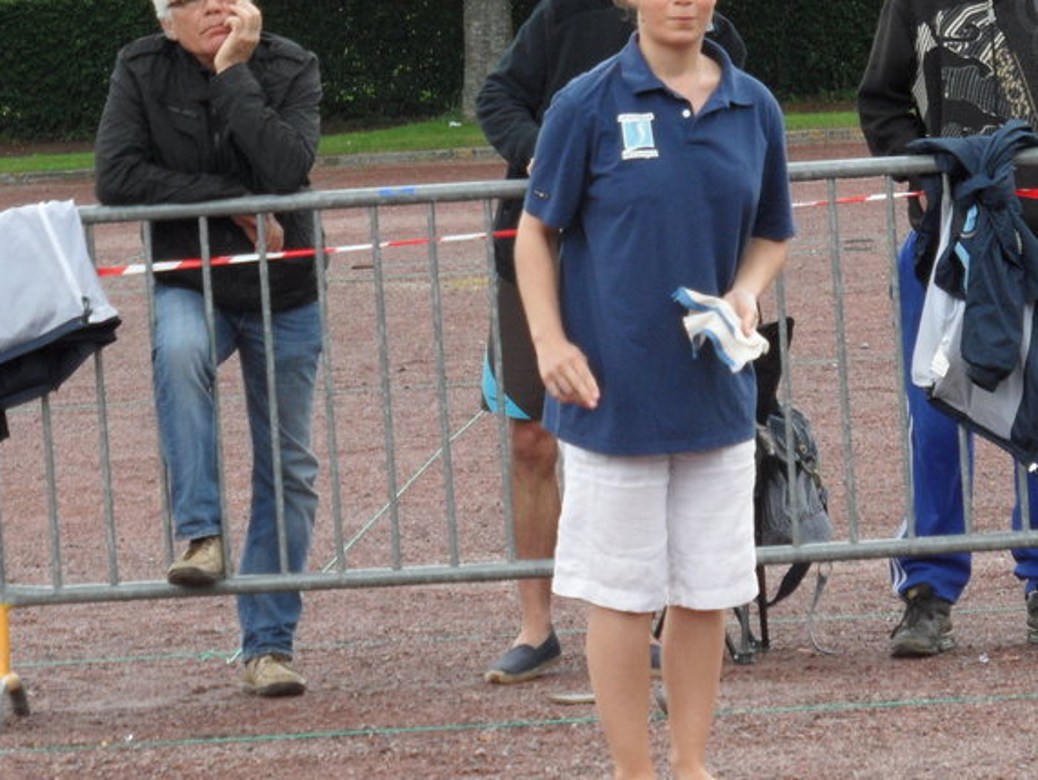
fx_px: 7561
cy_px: 345
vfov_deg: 5.9
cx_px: 589
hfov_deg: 7.9
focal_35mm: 252
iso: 100
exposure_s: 1/90
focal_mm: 24.6
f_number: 4.4
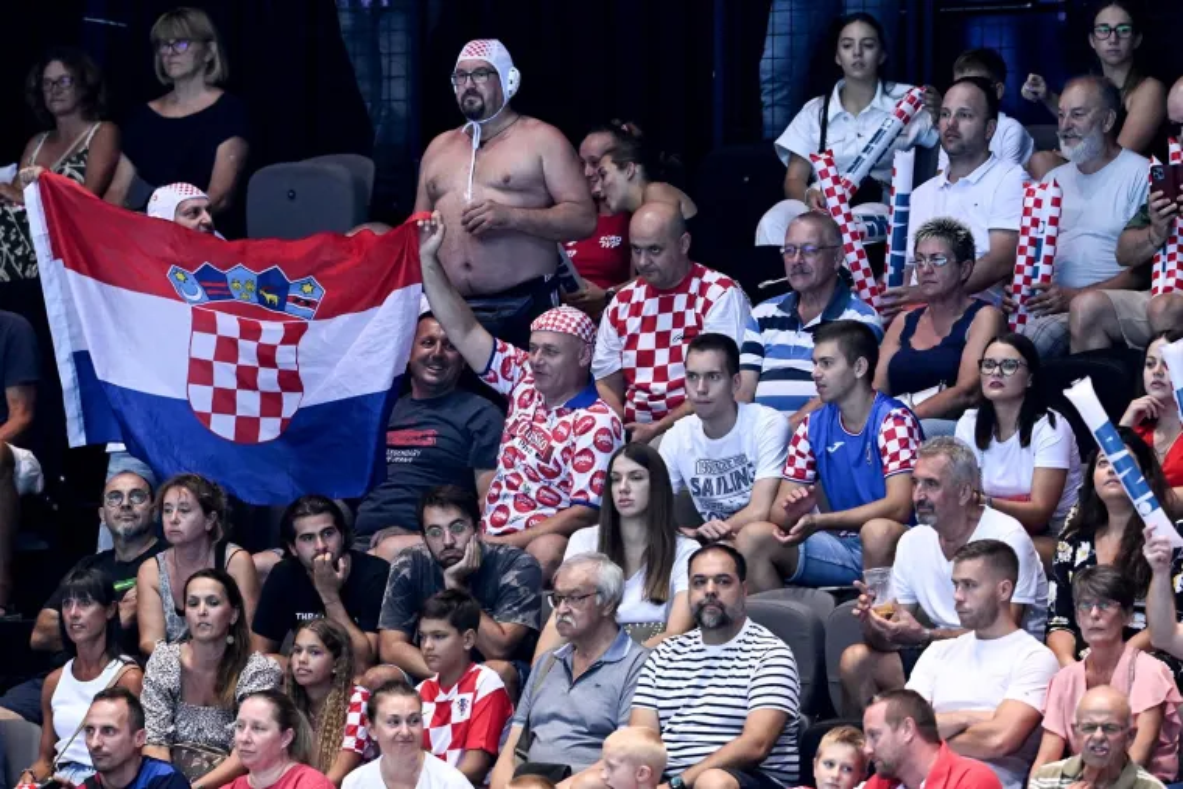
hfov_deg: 5.2
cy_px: 394
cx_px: 592
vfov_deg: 3.4
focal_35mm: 400
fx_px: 13146
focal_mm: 400
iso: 4000
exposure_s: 1/400
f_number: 4
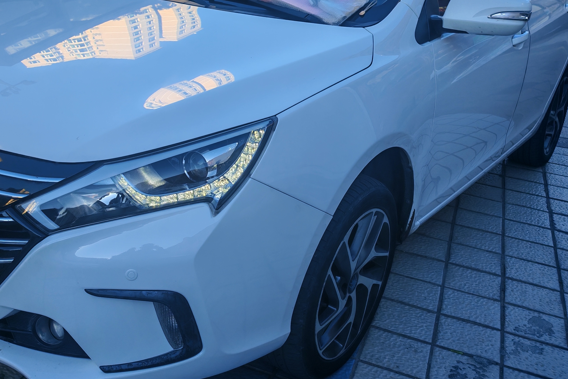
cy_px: 108
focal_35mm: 43
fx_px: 678
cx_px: 199
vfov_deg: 30.8
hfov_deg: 44.9
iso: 50
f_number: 1.6
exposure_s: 1/710
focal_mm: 5.4
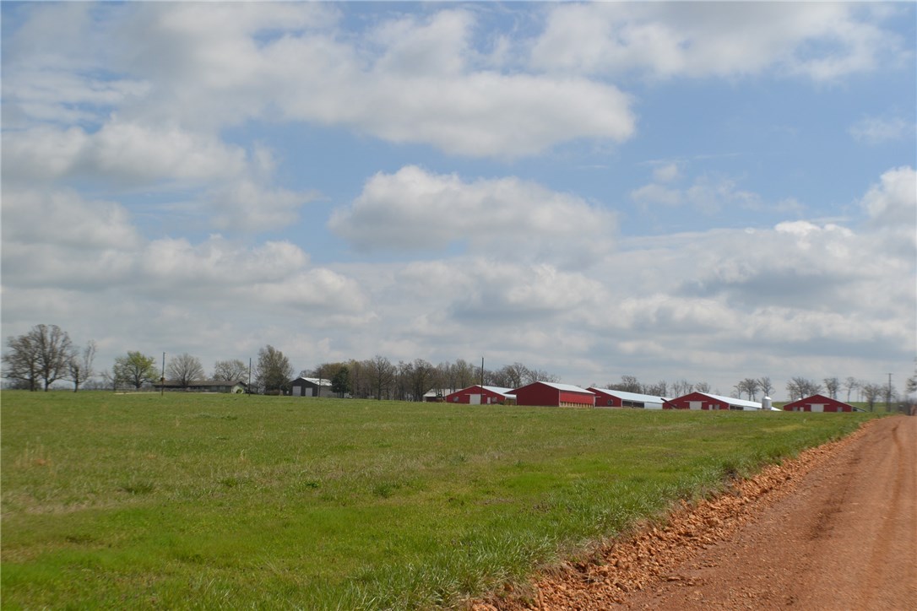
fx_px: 1681
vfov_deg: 20.6
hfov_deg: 30.5
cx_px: 458
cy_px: 306
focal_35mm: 66
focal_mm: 44
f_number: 9
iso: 100
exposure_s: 1/320
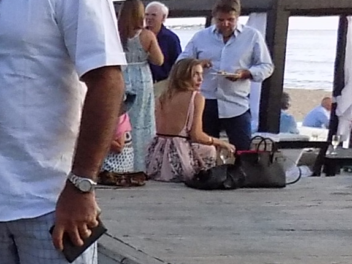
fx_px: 926
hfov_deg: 17.2
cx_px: -302
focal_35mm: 91
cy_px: 177
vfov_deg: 16.2
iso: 400
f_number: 3.1
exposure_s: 1/15
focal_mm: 4
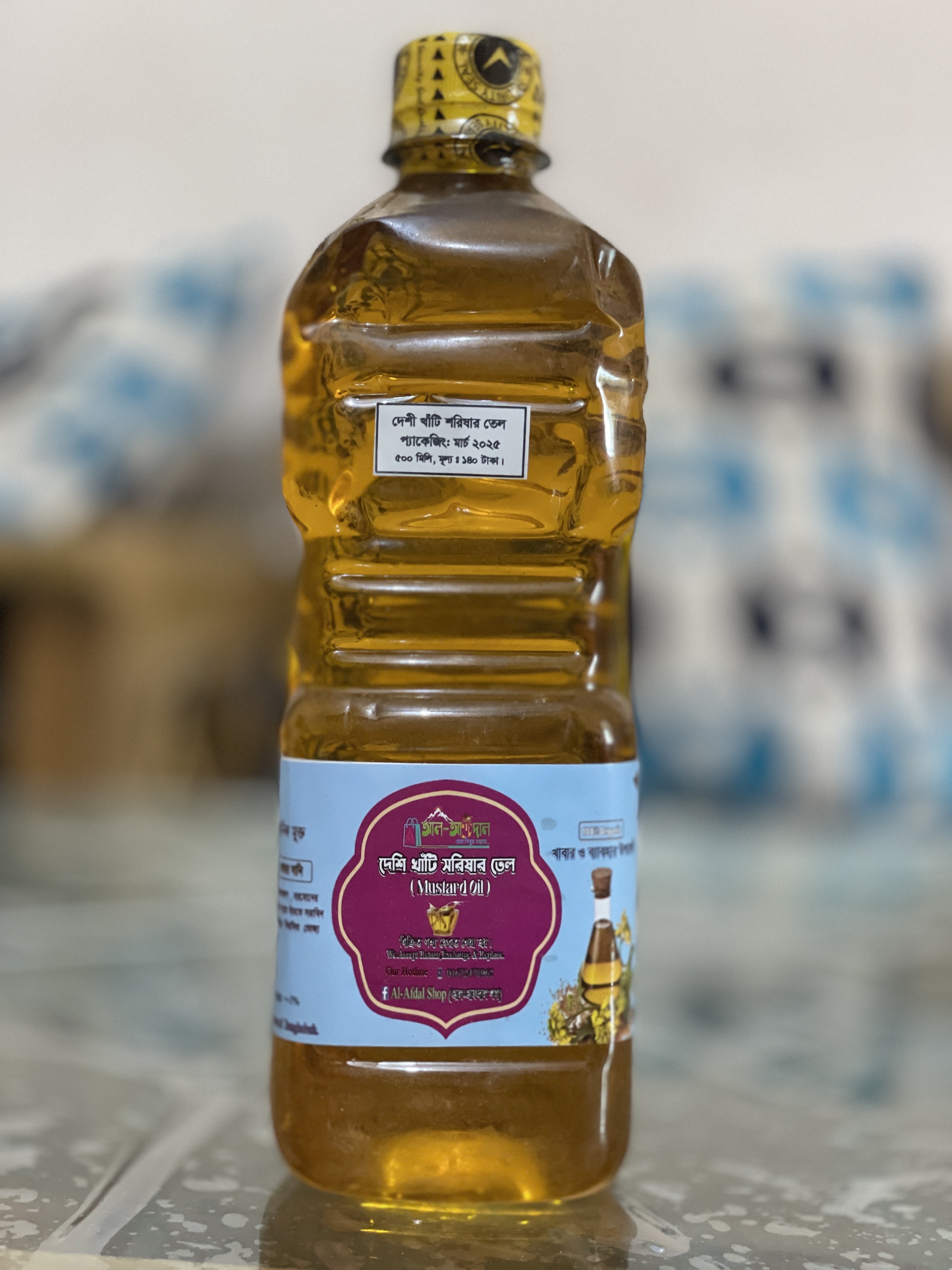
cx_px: 476
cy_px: 635
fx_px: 1907
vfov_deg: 36.8
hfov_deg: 28.0
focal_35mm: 52
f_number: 2
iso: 400
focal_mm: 6
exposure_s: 1/33
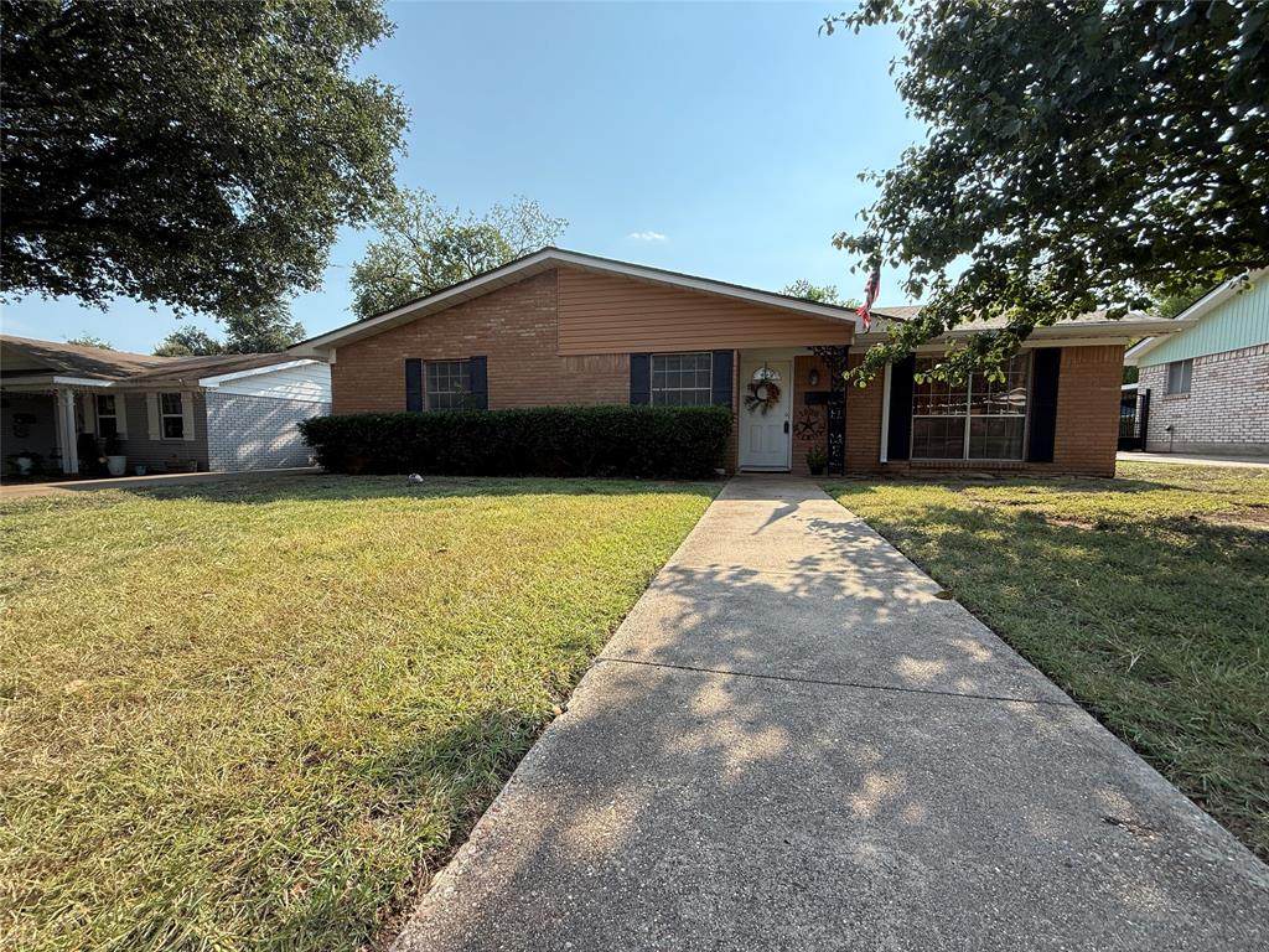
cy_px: 476
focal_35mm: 14
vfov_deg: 85.7
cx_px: 634
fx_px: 513
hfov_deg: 102.1
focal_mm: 2.22
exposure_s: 1/638
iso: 50
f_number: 2.2
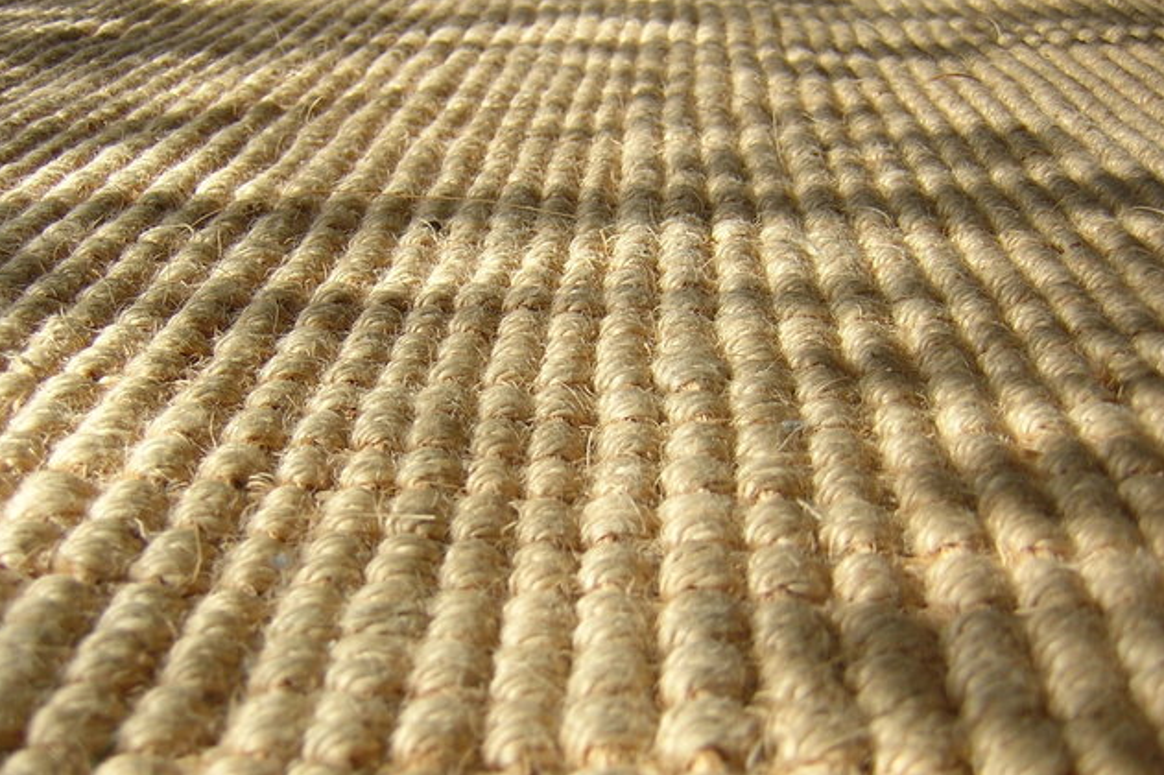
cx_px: 577
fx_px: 1228
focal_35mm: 38
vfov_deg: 35.0
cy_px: 376
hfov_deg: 50.7
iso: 100
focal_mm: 4.7
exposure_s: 1/463
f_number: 2.6
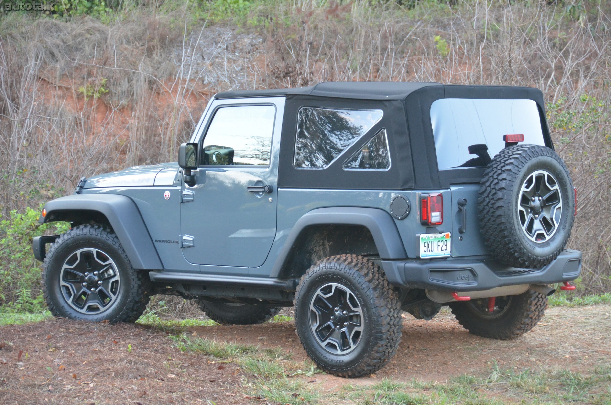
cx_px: 306
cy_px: 202
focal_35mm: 158
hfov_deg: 13.1
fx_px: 2668
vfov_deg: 8.7
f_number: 5.3
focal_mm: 105
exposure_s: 1/250
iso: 1600
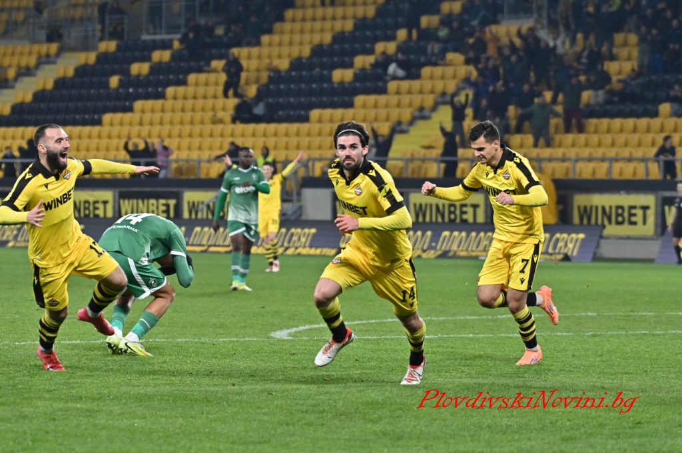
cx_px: 341
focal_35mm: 290
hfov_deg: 7.1
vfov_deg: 4.7
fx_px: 5489
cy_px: 226
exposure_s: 1/1250
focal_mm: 290
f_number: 6.3
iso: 4500
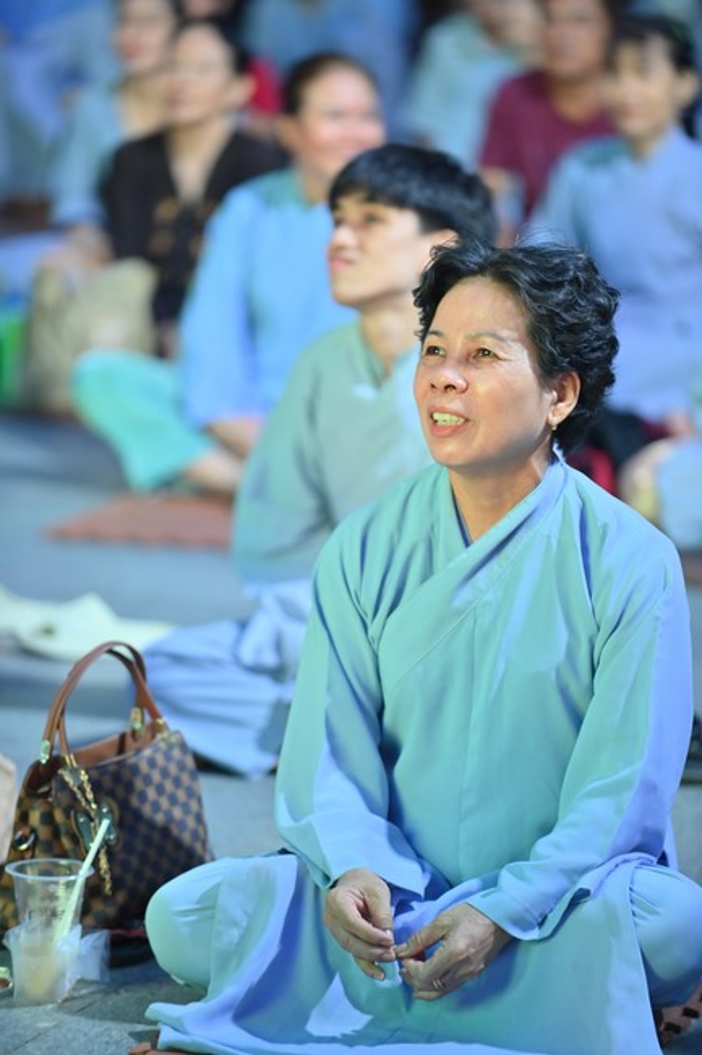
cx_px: 351
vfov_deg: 12.1
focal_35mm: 170
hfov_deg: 8.1
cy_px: 528
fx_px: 4975
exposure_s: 1/125
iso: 1250
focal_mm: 170
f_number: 2.8
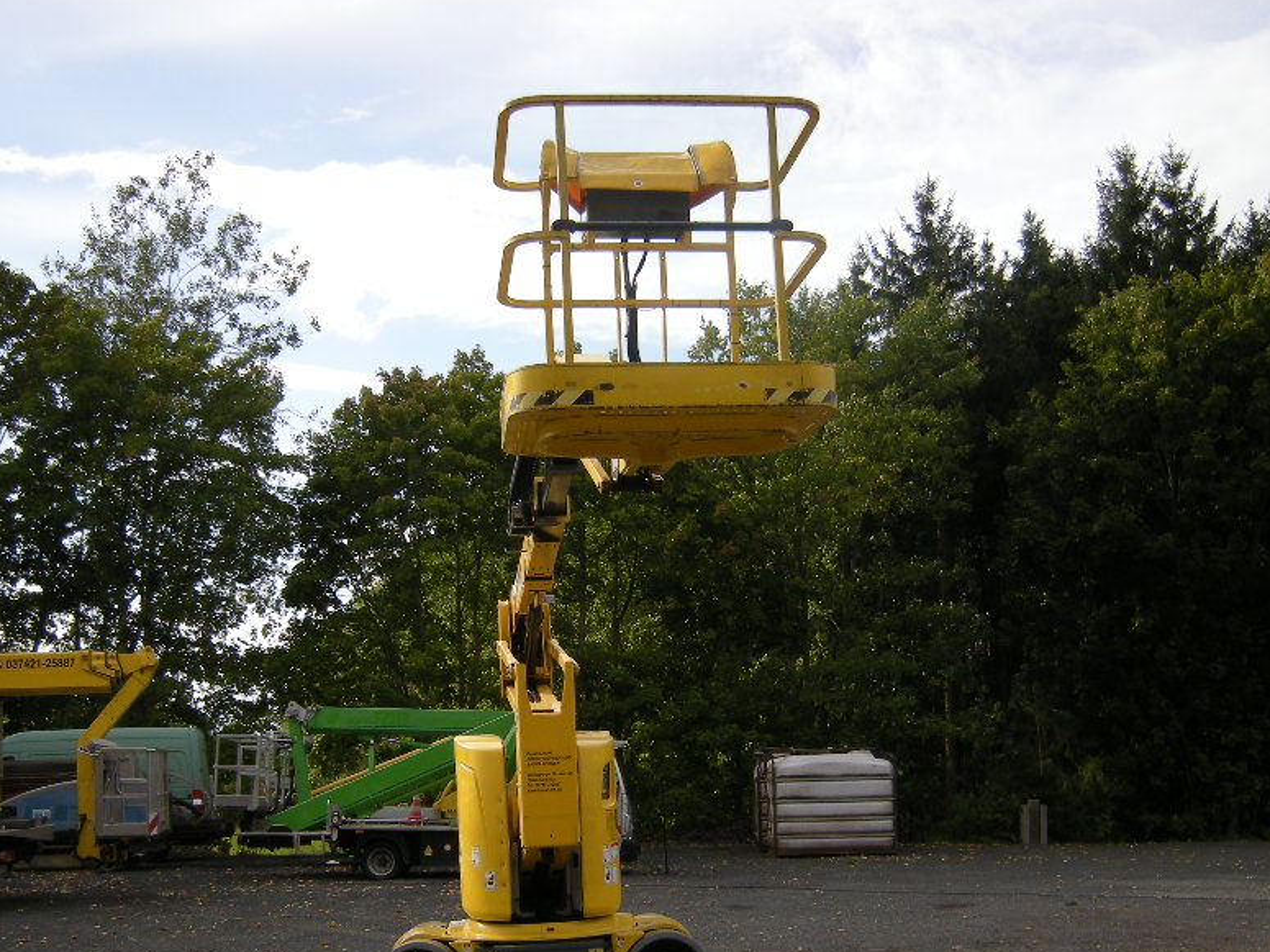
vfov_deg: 38.4
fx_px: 1357
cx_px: 577
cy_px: 608
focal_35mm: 37
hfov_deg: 50.1
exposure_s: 1/678
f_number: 2.8
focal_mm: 4.7
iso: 64
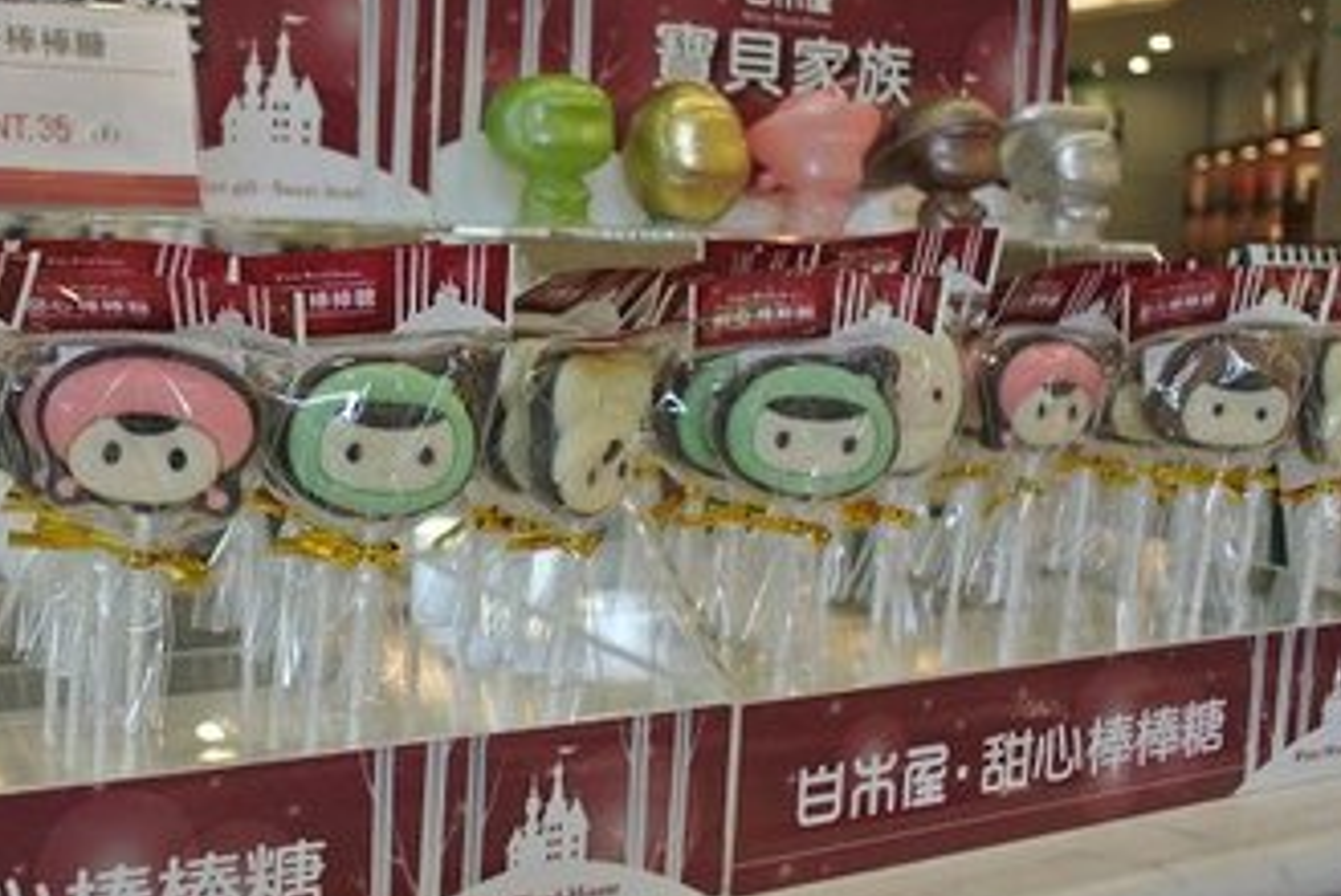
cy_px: 338
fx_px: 1529
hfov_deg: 46.2
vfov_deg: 32.5
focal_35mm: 41
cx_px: 395
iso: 450
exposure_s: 1/125
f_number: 2.8
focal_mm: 10
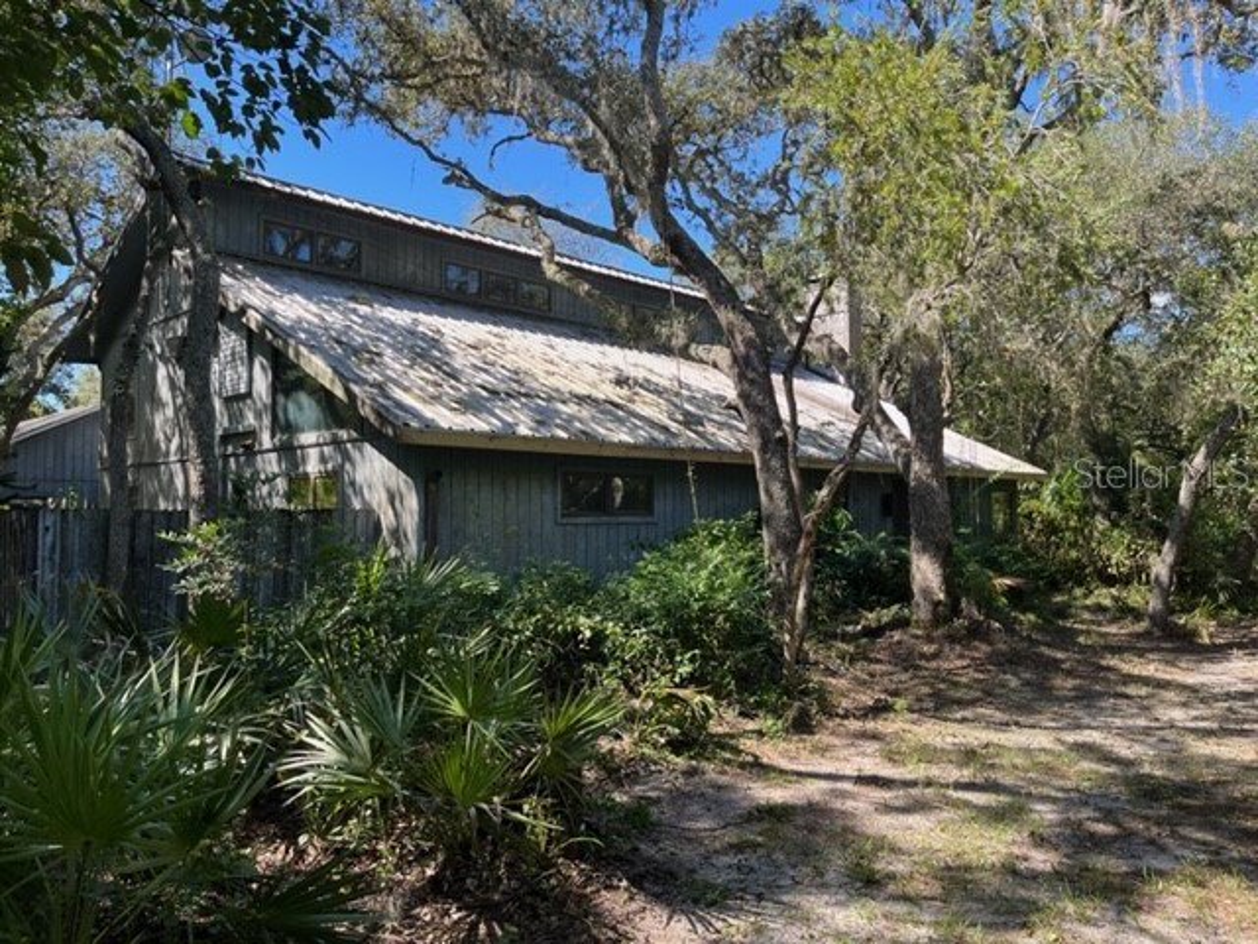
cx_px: 629
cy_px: 472
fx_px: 945
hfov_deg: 67.3
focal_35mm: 26
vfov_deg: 53.1
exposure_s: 1/742
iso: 50
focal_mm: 5.1
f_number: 1.6
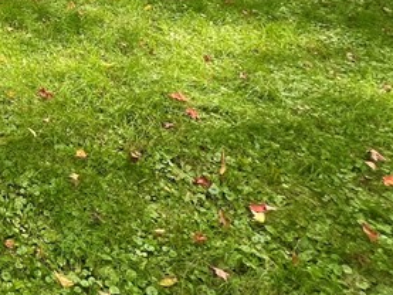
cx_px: -162
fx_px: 545
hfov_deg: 29.0
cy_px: -149
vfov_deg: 23.9
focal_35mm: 48
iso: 32
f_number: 1.8
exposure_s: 1/307
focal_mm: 1.57
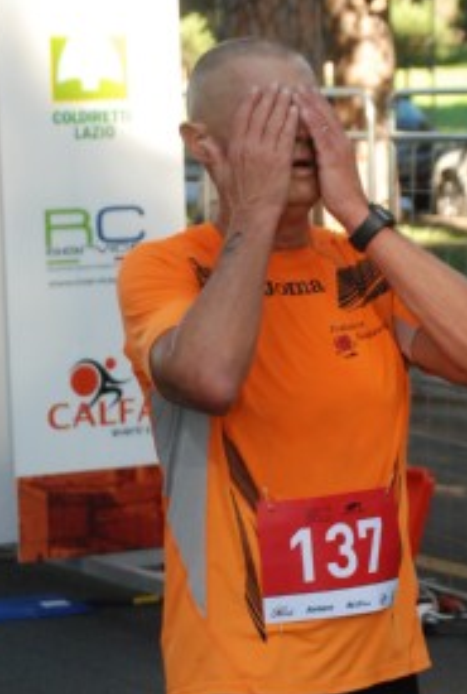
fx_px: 3287
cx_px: 352
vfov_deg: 12.1
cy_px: 406
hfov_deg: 8.1
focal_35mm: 170
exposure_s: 1/500
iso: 1000
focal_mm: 52
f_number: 5
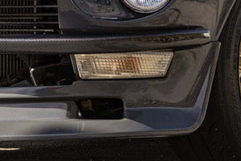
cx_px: 94
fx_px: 6587
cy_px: -107
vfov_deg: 1.4
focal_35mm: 984
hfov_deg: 2.1
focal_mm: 200
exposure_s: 1/640
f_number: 4
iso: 100
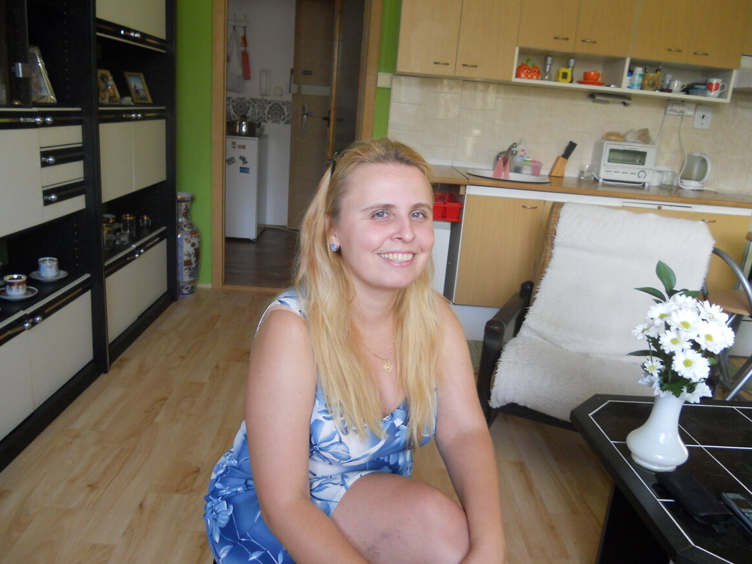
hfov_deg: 63.4
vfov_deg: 49.7
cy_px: 290
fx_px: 608
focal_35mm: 28
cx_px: 373
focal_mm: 4.9
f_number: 3.2
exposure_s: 1/30
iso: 160
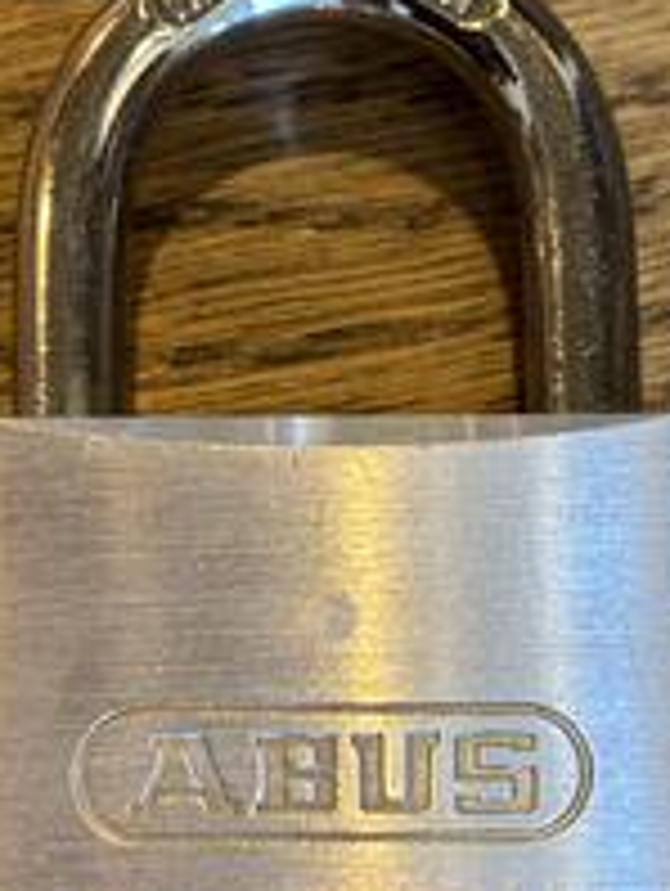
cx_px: 441
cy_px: 486
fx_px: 2704
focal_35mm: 105
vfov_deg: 18.7
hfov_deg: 14.1
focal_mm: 5.96
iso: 125
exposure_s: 1/40
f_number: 1.6
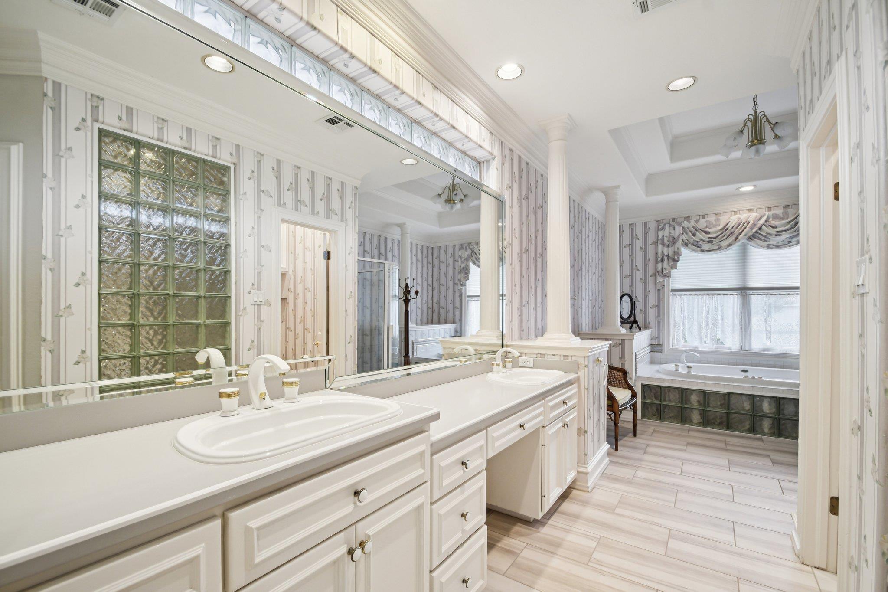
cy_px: 296
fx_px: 370
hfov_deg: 100.4
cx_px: 444
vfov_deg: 77.3
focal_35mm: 15
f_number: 8
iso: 400
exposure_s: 1/8
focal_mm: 10
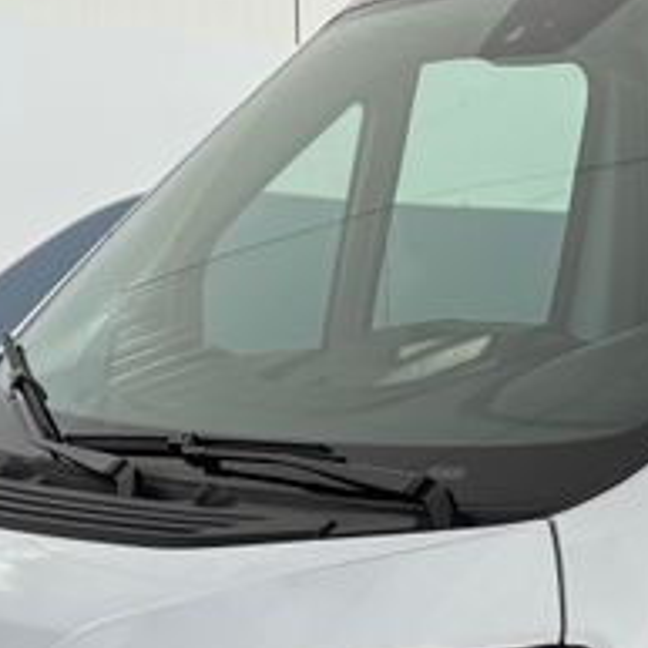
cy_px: 672
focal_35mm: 122
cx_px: 1044
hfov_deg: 13.3
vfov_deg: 14.0
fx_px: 2584
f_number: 1.6
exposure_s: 1/8850
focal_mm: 5.96
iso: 50
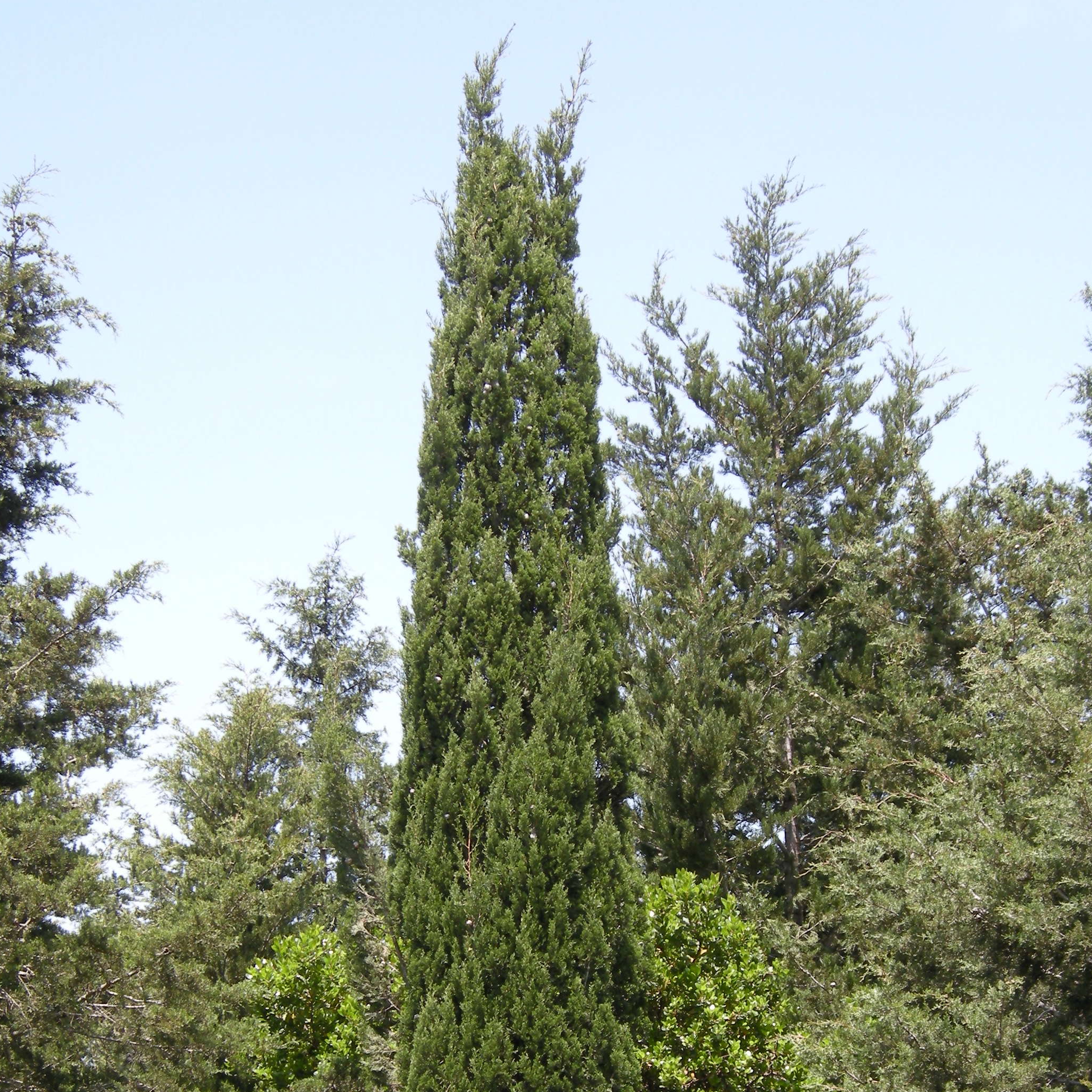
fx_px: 2141
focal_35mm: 60
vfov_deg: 27.9
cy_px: 901
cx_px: 508
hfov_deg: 28.6
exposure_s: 1/138
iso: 64
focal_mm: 7.5
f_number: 4.3
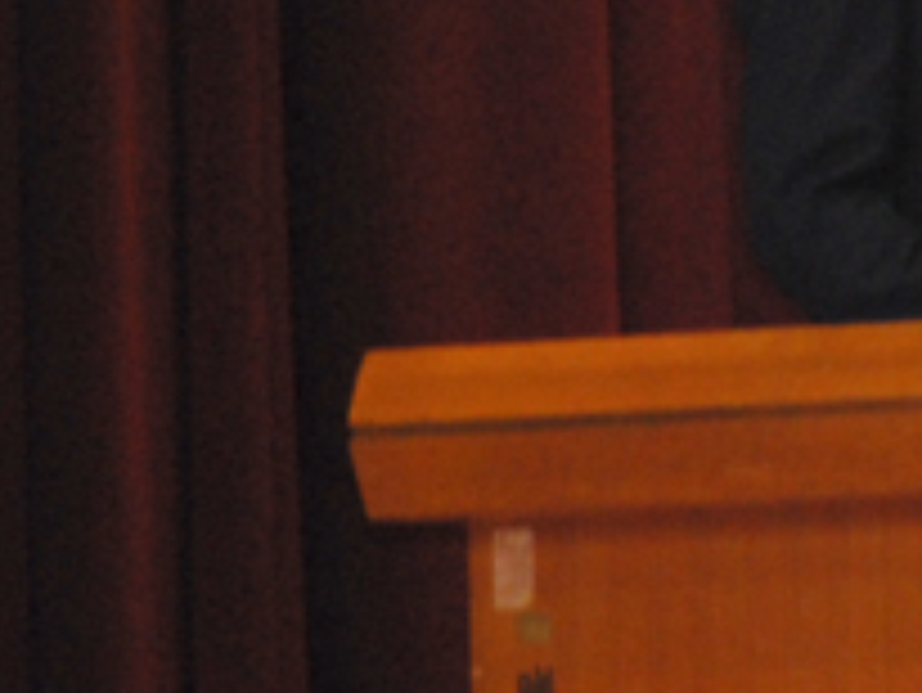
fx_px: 33820
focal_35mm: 1269
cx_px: 1079
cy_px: 54
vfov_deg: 1.2
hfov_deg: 1.6
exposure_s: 1/60
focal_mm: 300
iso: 1600
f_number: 6.3
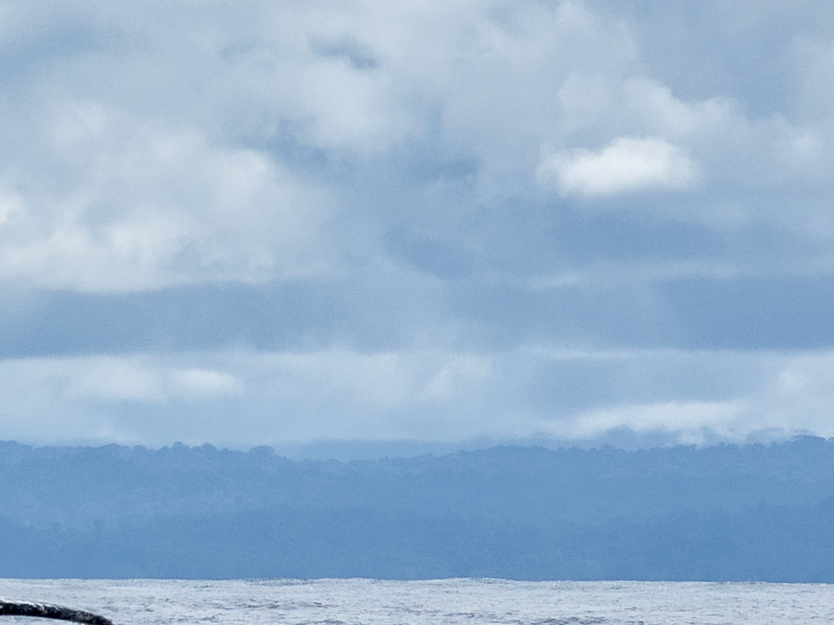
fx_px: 16719
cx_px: -763
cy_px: 326
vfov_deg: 2.1
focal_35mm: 694
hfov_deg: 2.8
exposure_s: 1/800
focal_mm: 80
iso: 200
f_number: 9
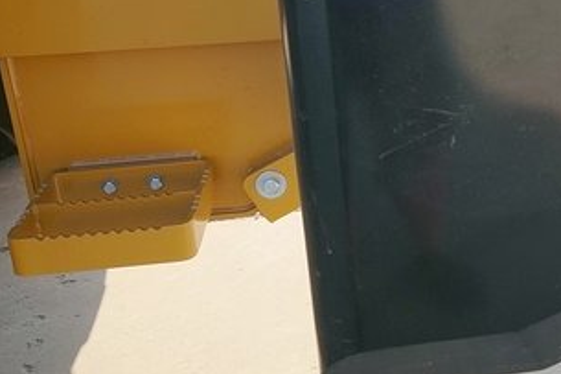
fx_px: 981
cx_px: 570
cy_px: 40
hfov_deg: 29.6
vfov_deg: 21.1
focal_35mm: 63
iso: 100
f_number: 5.6
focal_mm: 16
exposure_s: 1/125
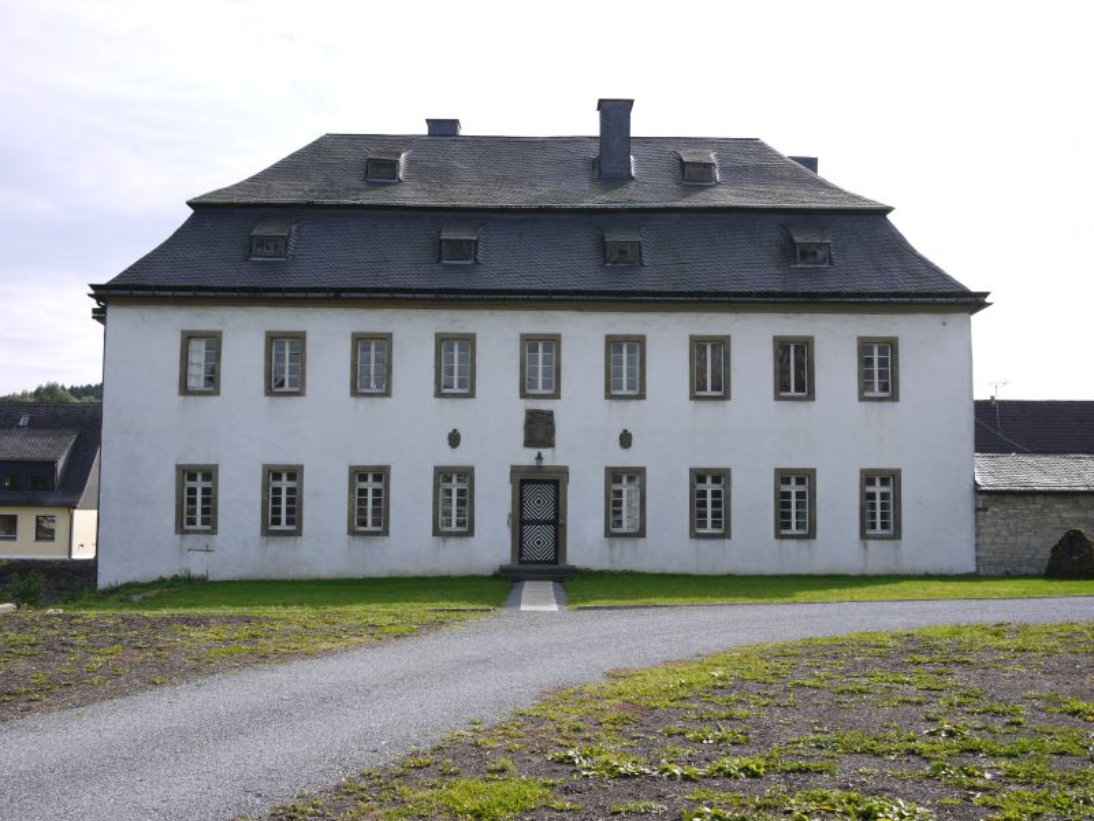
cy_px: 410
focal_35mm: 40
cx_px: 547
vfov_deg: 36.0
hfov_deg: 46.8
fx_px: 1264
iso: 100
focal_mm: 20
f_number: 5
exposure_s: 1/500
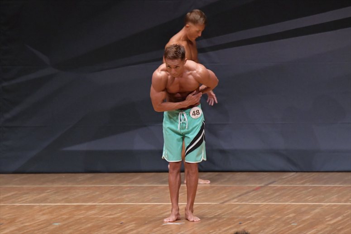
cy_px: 117
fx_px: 2924
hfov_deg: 6.9
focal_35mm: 300
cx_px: 176
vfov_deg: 4.6
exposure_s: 1/400
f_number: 5.6
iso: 6400
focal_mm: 200
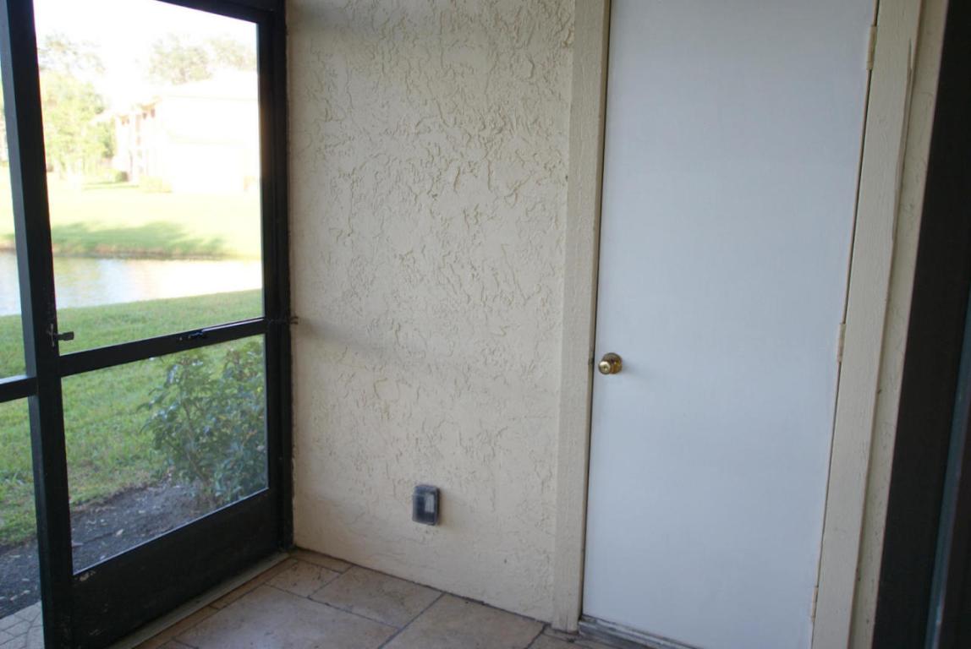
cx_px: 486
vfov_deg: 43.7
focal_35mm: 30
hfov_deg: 61.9
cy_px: 324
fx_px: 810
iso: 100
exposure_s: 1/40
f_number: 4
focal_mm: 20
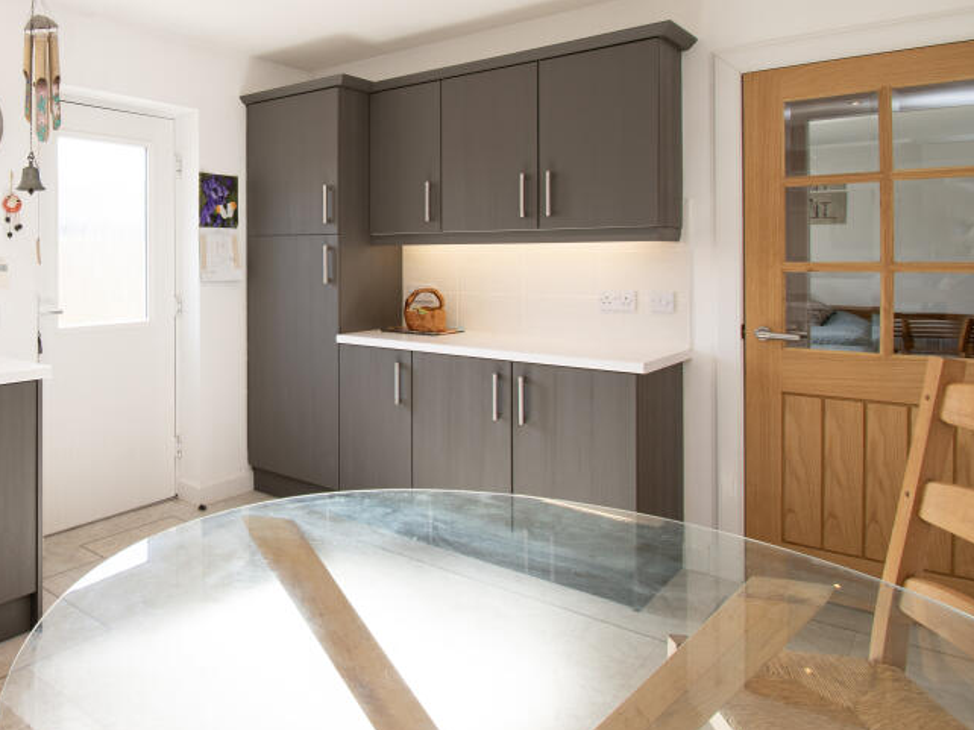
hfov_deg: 67.3
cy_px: 261
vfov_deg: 57.9
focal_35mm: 23
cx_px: 200
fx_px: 647
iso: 160
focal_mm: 10
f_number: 9
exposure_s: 1/20
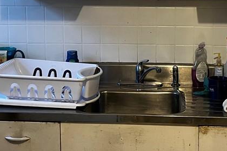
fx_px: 416
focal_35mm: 66
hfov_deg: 30.3
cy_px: 31
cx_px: 151
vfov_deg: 20.4
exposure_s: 1/60
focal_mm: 5.1
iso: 400
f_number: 1.6
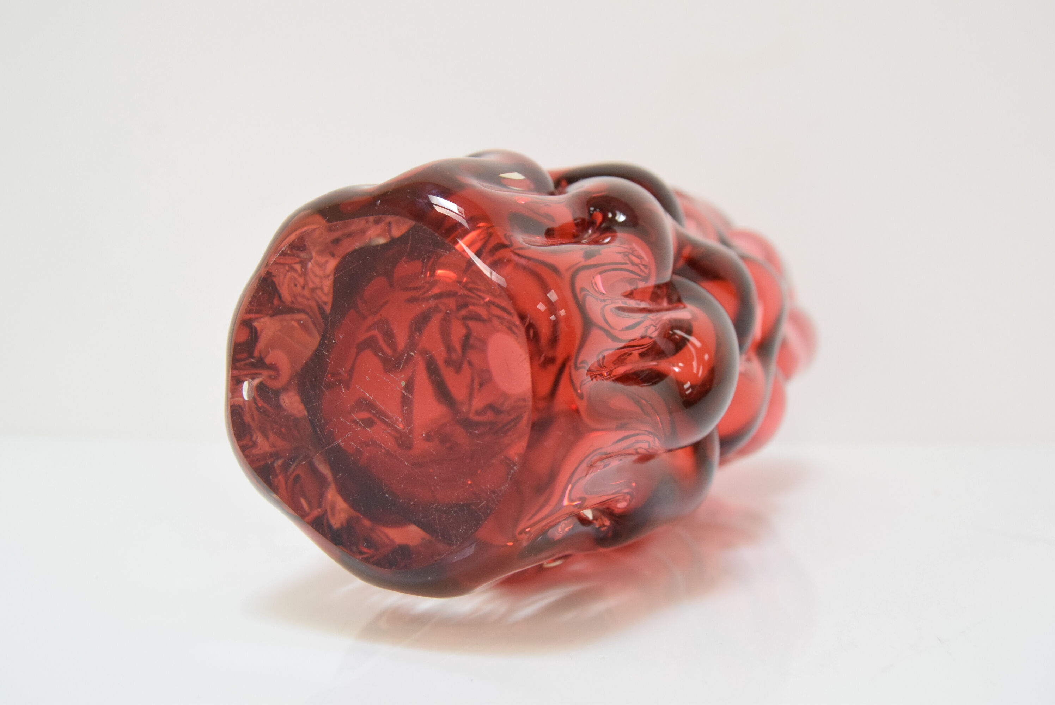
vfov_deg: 36.9
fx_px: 1056
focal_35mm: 36
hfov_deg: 53.1
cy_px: 352
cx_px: 528
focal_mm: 24
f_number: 6.3
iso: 1600
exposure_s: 1/160
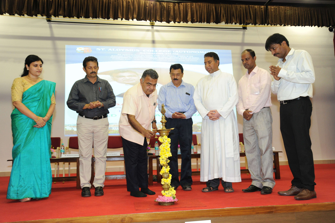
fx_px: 298
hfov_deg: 58.7
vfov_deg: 41.1
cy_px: 112
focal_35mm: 32
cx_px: 168
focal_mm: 32
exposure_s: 1/50
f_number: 5
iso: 2500
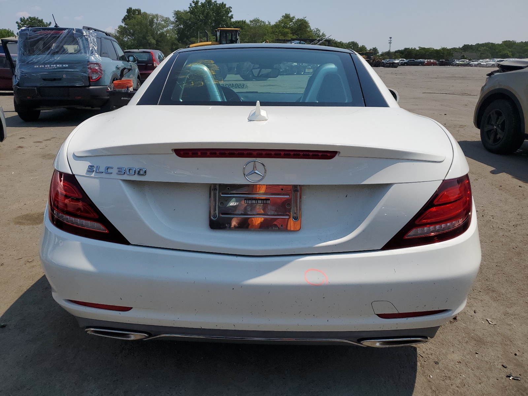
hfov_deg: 67.3
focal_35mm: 26
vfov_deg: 53.1
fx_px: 397
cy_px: 198
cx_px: 264
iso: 50
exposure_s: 1/10000
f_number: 1.5
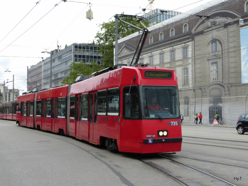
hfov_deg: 41.2
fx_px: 330
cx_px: 124
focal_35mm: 46
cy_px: 93
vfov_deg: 31.5
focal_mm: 7.9
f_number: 4.1
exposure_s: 1/400
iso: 100
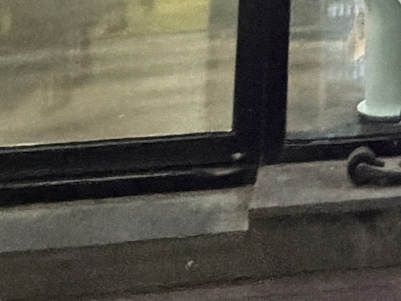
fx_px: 1158
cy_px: -475
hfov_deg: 17.5
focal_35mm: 100
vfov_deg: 11.5
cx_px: 611
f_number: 2.2
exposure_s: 1/60
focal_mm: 2.22
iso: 1250
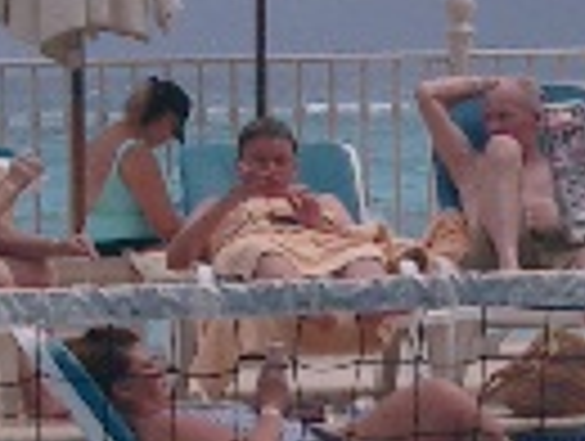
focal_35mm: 428
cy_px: 536
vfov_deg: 3.5
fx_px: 7246
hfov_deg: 4.6
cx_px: 878
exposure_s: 1/640
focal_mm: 17.7
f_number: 8
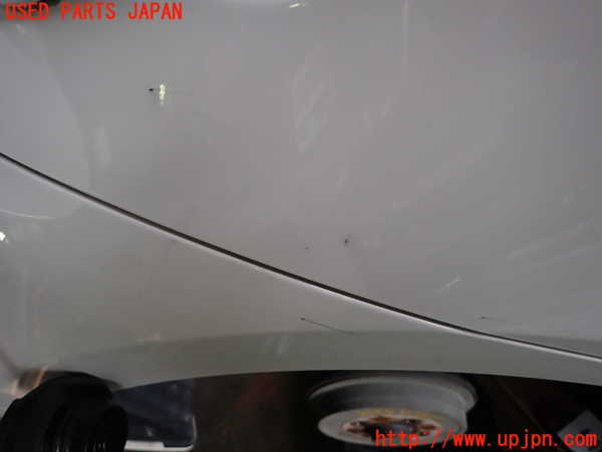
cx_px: 301
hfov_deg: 69.4
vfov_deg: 54.9
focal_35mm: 25
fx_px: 435
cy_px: 226
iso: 100
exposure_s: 1/80
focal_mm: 4.5
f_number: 2
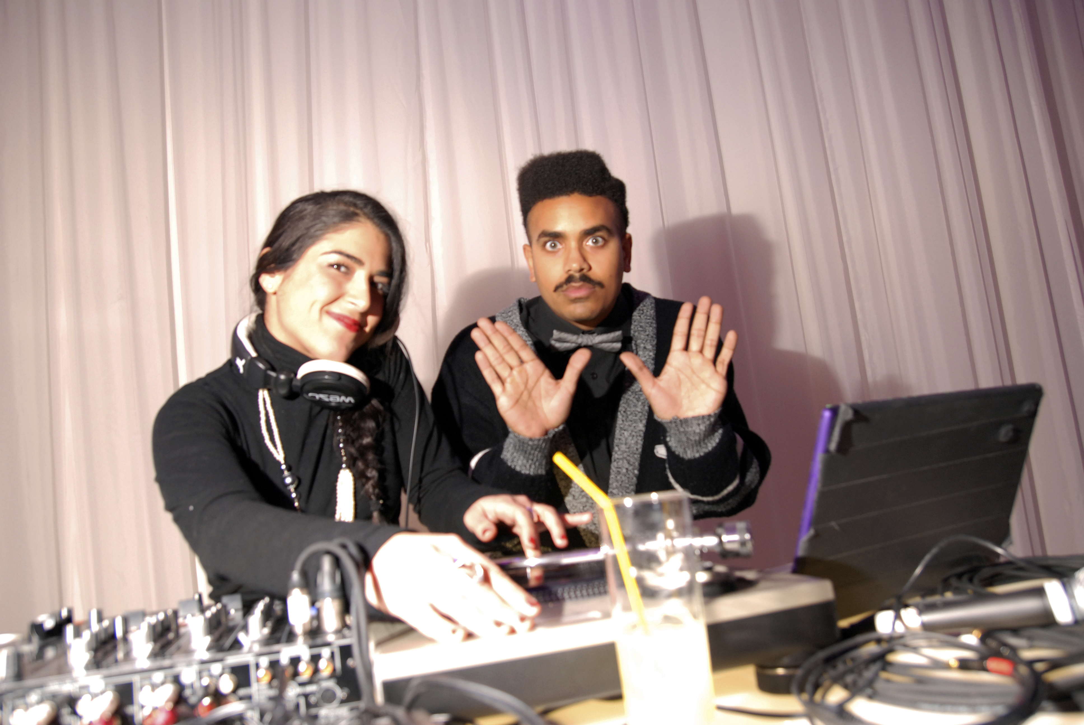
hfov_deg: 61.9
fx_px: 904
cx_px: 542
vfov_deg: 43.7
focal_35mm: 30
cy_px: 362
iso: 400
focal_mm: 20
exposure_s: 1/20
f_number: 4
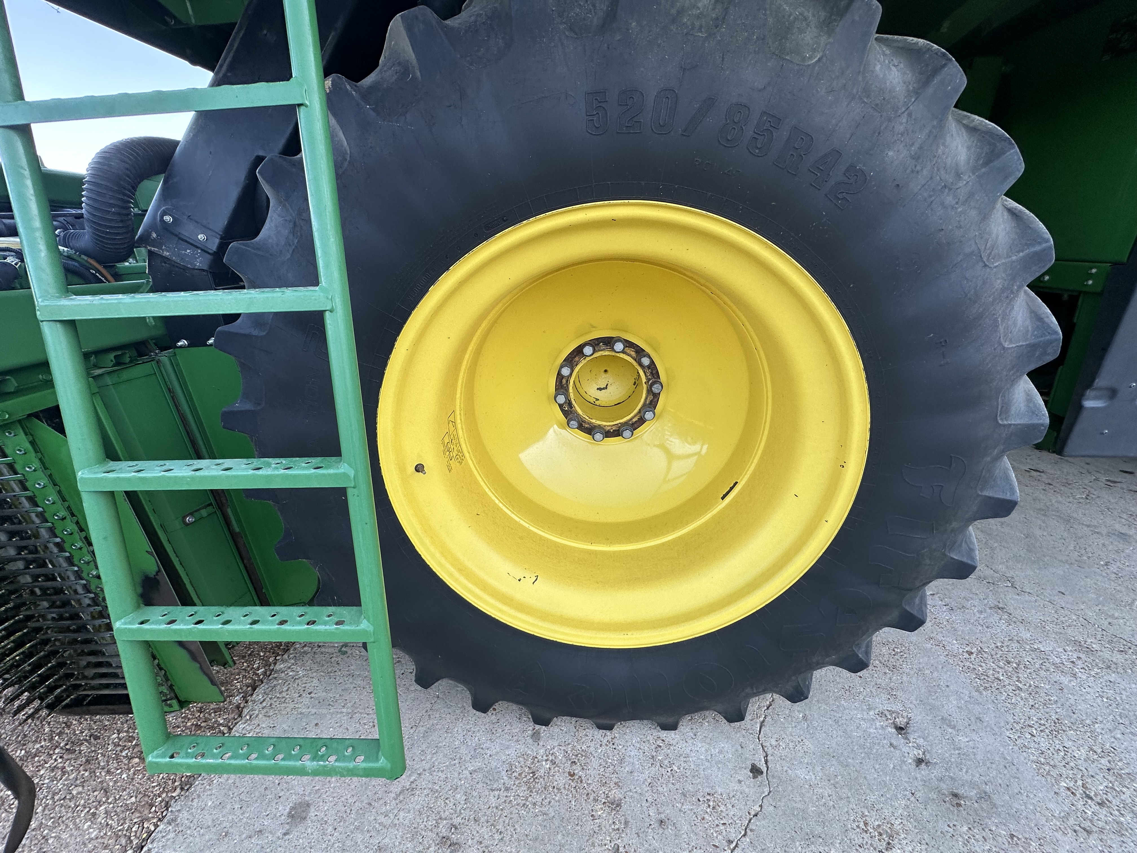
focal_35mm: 14
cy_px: 426
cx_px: 568
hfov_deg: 102.1
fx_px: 460
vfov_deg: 85.7
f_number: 2.2
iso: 40
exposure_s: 1/99
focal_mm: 2.22
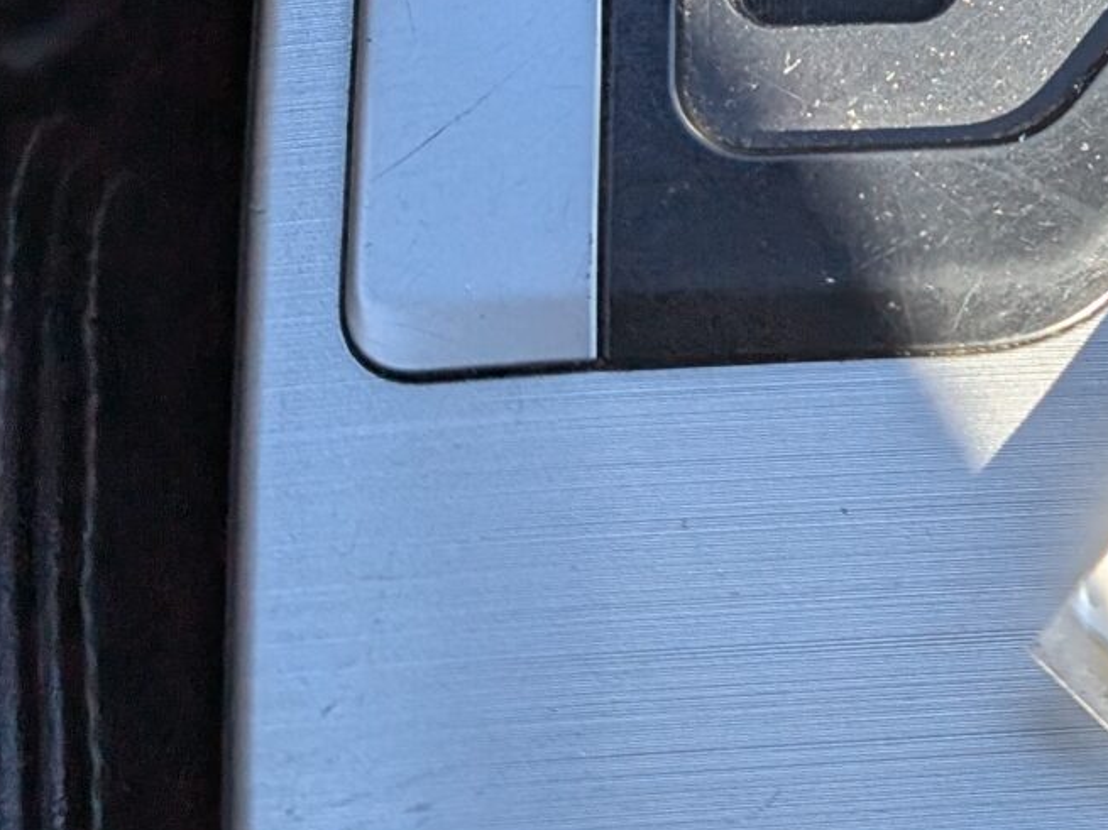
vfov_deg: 14.3
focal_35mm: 94
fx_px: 3008
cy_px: -551
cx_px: 1431
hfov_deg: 19.3
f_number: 1.68
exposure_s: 1/194
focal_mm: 6.9
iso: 29
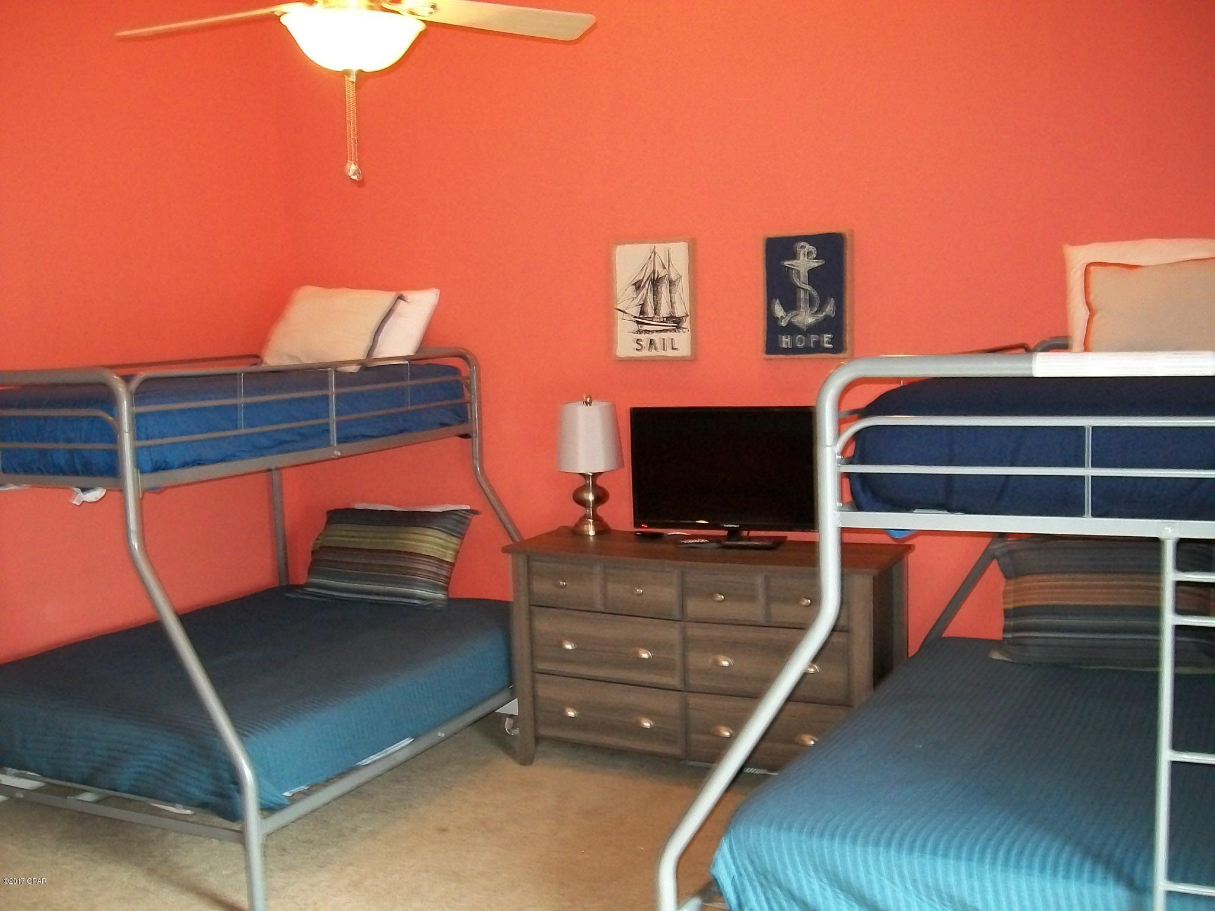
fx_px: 1264
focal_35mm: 36
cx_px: 608
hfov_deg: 51.4
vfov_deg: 39.7
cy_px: 456
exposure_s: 1/30
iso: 240
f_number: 2.7
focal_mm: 6
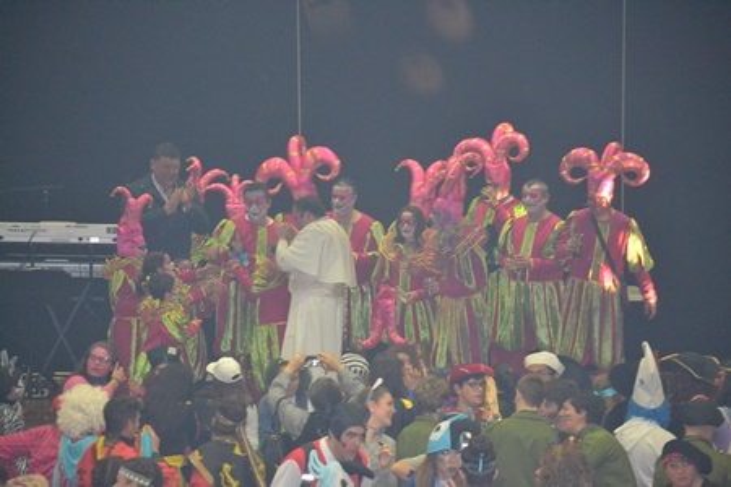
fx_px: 3198
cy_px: 244
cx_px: 366
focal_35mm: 158
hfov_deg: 13.0
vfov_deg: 8.7
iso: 3200
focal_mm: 105
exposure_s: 1/60
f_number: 4.5
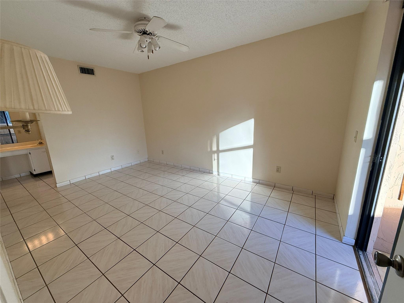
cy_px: 152
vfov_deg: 85.7
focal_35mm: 14
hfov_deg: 102.1
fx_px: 163
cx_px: 202
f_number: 2.2
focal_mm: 2.22
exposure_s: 1/120
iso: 64
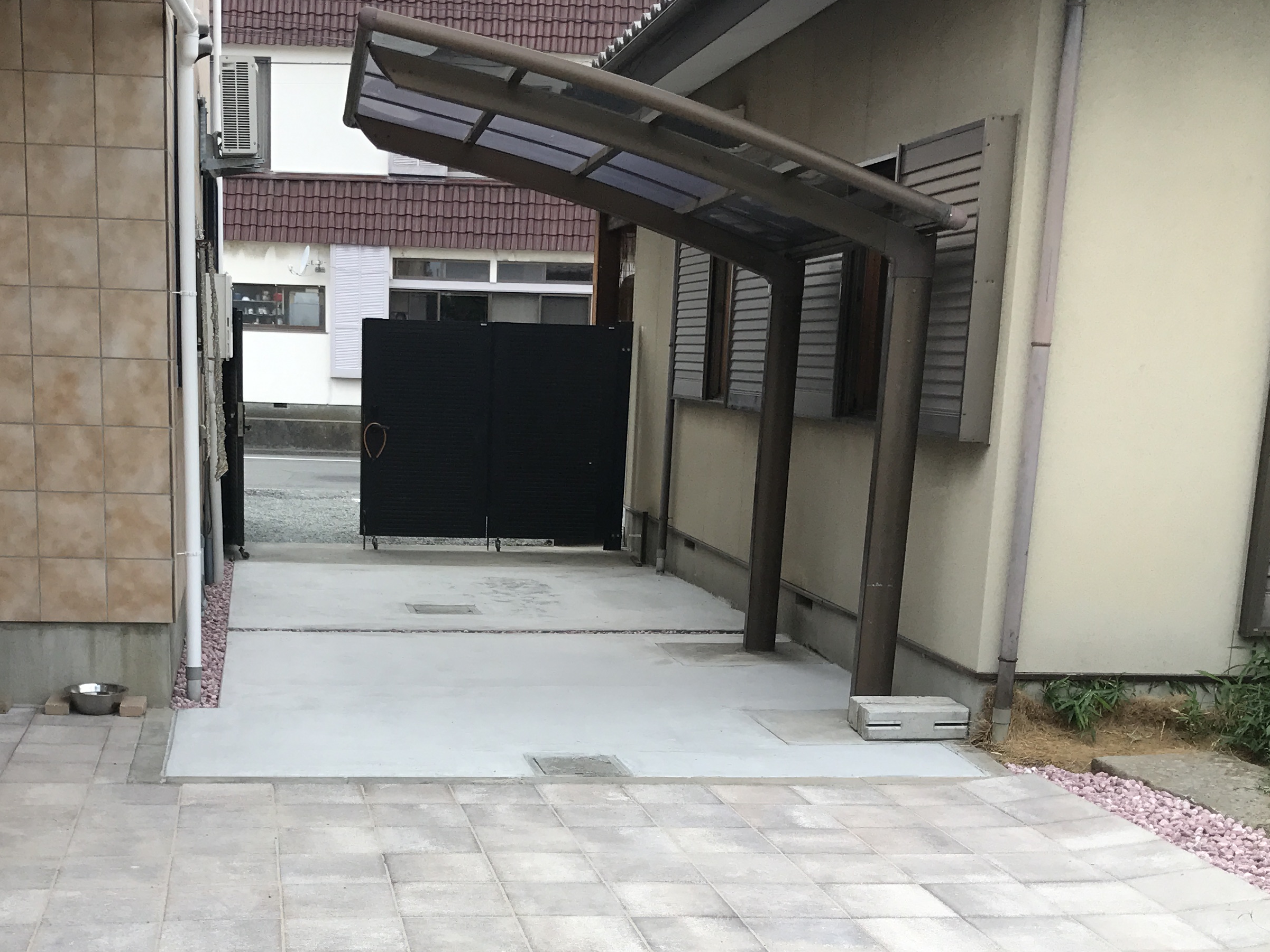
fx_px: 1725
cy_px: 779
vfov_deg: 30.1
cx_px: 482
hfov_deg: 40.2
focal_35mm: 47
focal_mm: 3.99
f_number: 1.8
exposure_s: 1/921
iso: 20
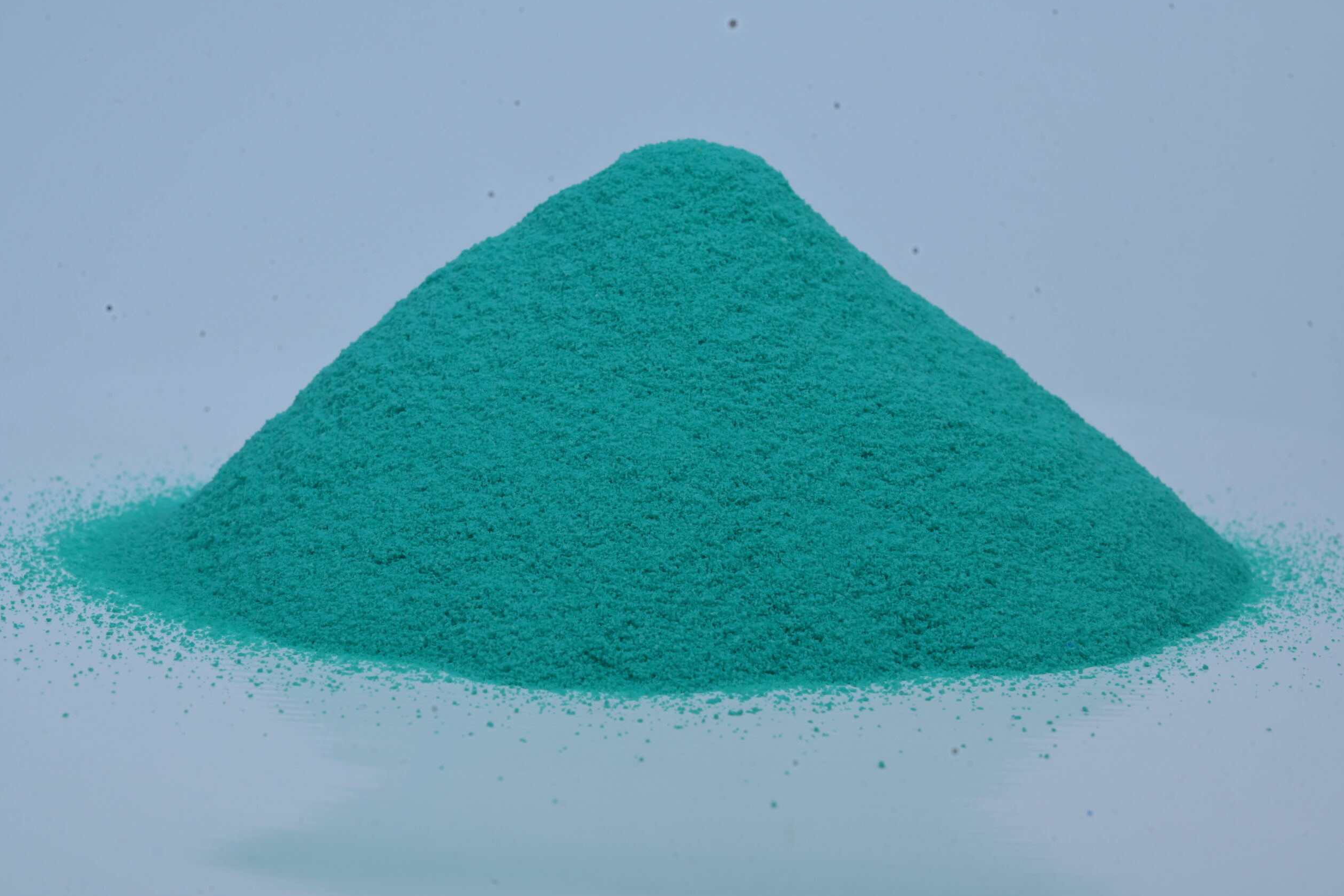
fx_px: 1904
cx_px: 668
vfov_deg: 26.5
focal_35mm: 51
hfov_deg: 38.9
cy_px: 450
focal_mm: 50
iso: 100
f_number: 16
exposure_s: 1/200
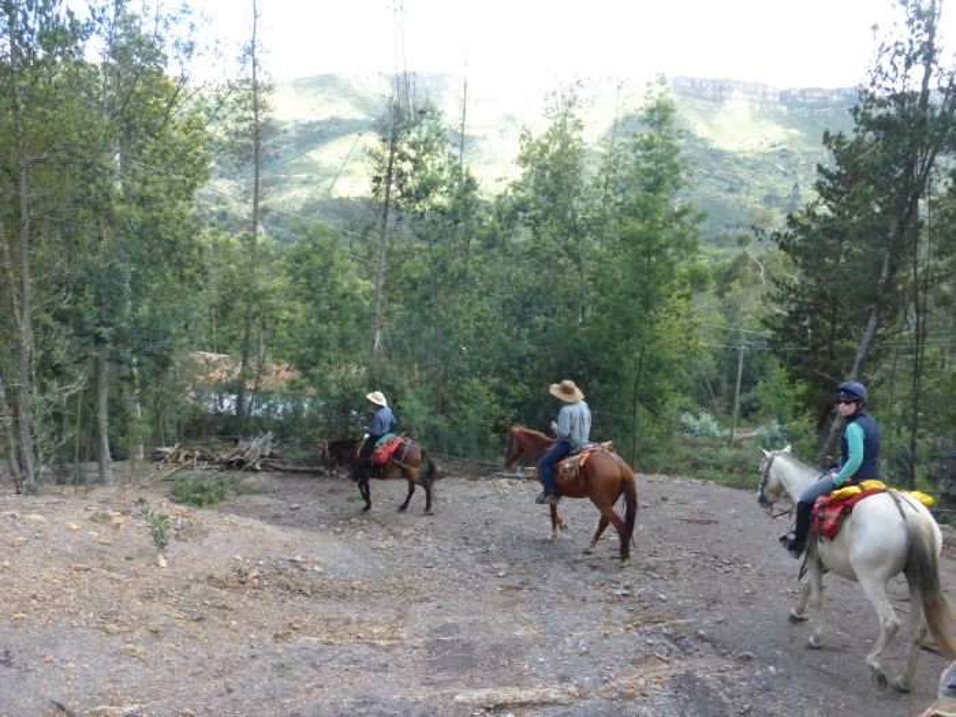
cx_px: 478
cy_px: 358
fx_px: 690
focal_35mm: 25
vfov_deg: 54.9
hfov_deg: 69.4
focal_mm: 4.3
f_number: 3.3
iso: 320
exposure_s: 1/250
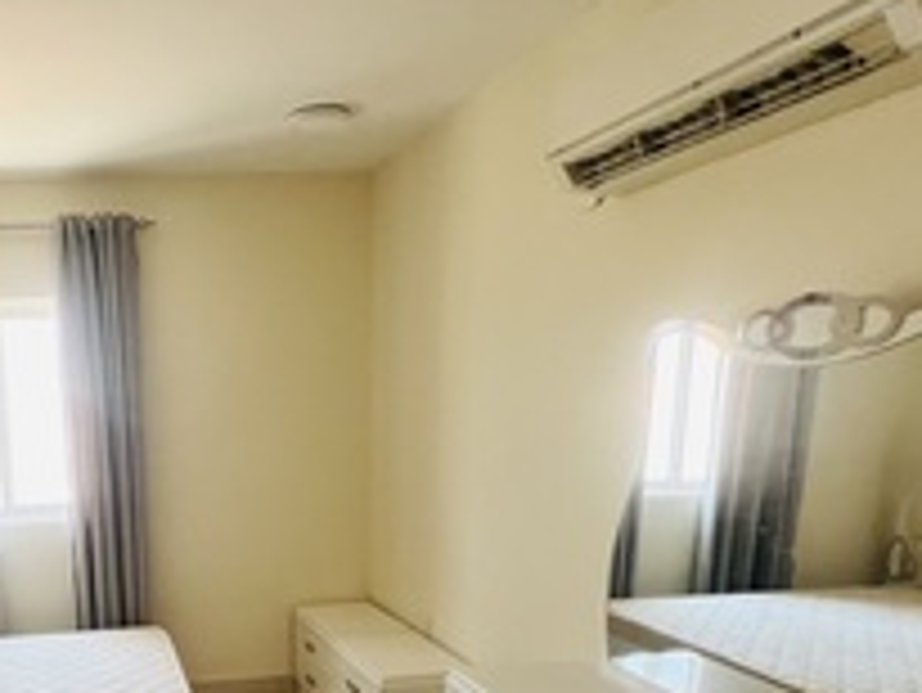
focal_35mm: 29
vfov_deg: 45.5
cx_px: 160
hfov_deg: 56.3
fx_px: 773
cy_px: 569
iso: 250
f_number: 1.8
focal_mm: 1.57
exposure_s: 1/99
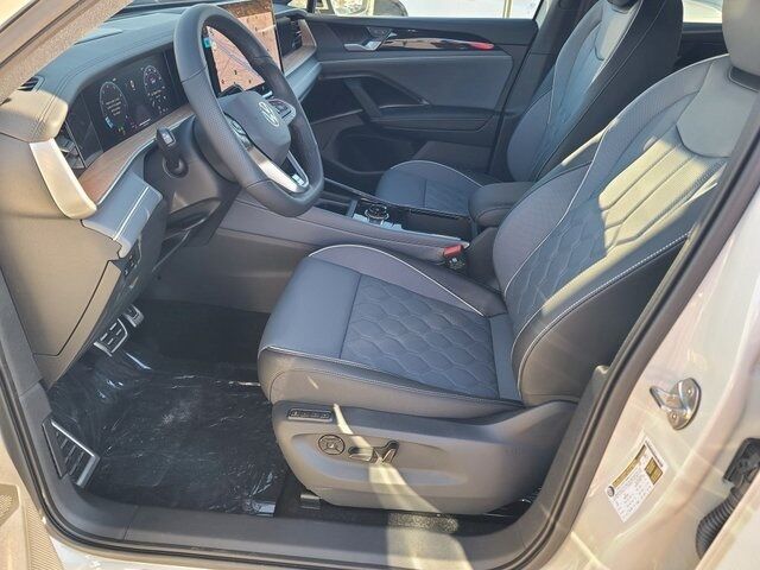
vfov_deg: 54.9
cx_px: 380
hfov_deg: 69.4
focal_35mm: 25
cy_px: 285
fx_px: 549
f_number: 1.8
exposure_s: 1/60
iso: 40
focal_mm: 7
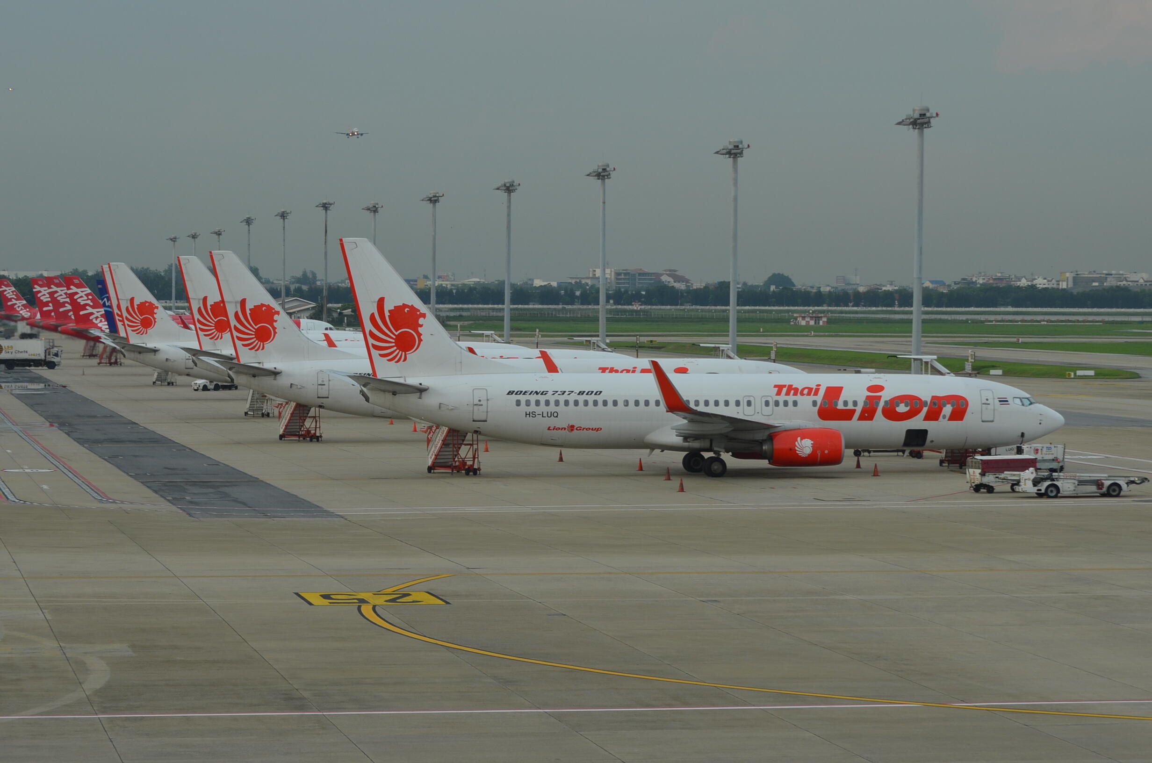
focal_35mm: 128
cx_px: 576
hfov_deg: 16.1
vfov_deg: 10.7
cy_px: 382
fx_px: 4072
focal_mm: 85
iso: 220
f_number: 5.6
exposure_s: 1/125
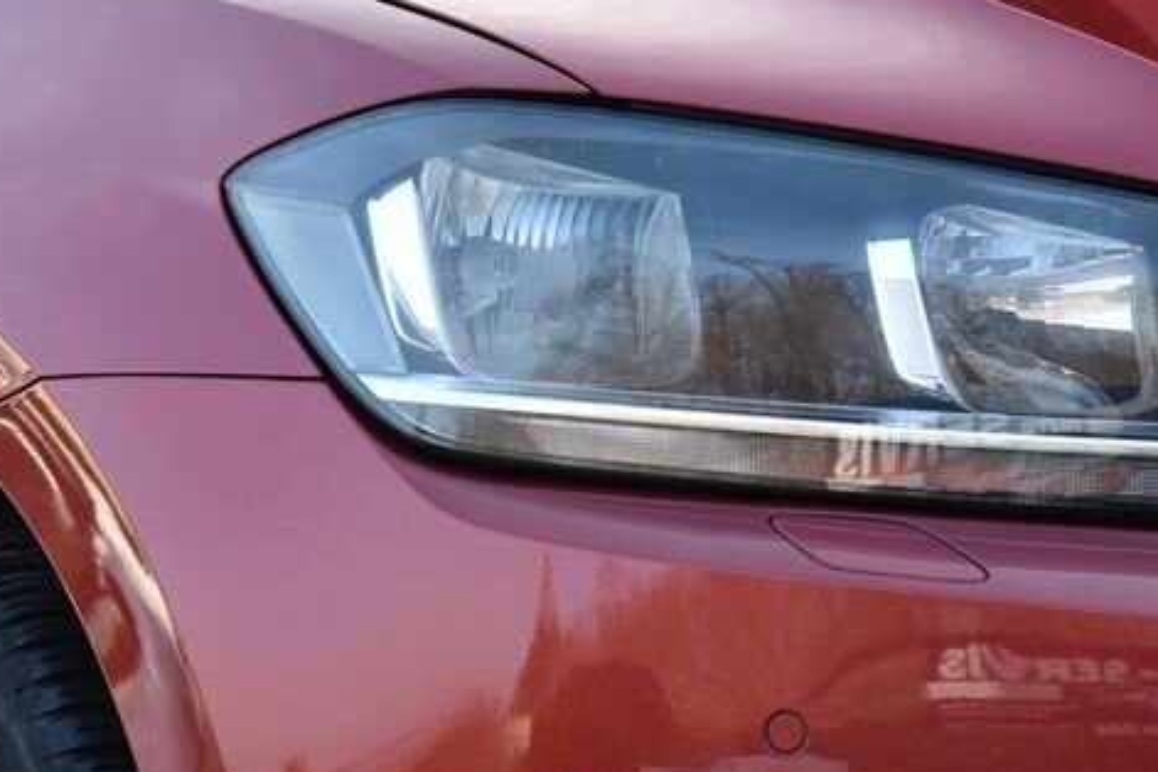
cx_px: 238
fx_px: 8395
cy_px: 270
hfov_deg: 7.9
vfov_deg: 5.3
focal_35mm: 261
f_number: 7.1
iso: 500
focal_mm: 120
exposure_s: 1/200
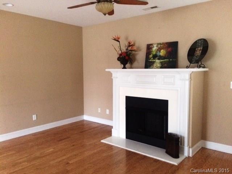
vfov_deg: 48.2
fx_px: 194
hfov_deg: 61.7
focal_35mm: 29
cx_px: 116
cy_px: 87
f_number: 2.2
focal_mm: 4.15
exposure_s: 1/15
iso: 400
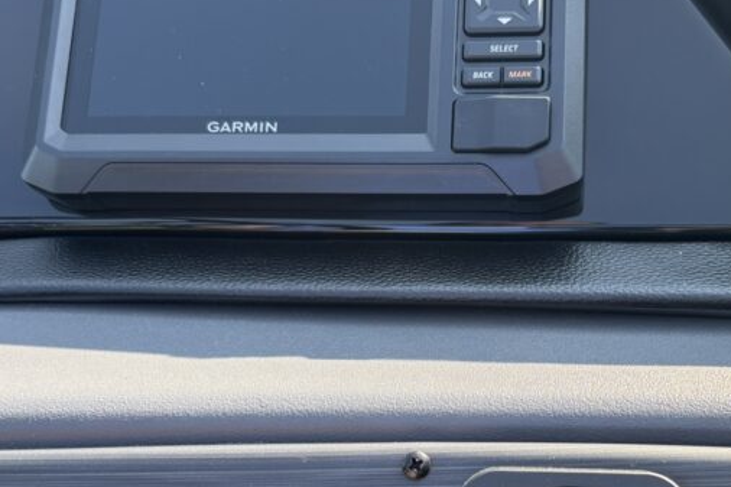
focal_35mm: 57
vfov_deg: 23.6
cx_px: 459
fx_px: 1157
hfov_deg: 34.9
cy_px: 337
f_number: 1.6
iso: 50
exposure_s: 1/433
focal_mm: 5.96
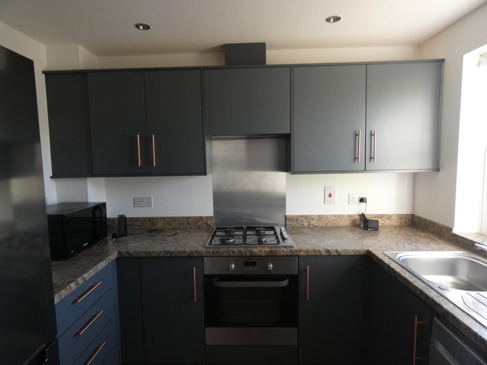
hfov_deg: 81.7
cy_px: 182
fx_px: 281
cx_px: 244
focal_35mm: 20
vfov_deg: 66.0
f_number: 2.8
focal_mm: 3.6
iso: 200
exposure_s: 1/60
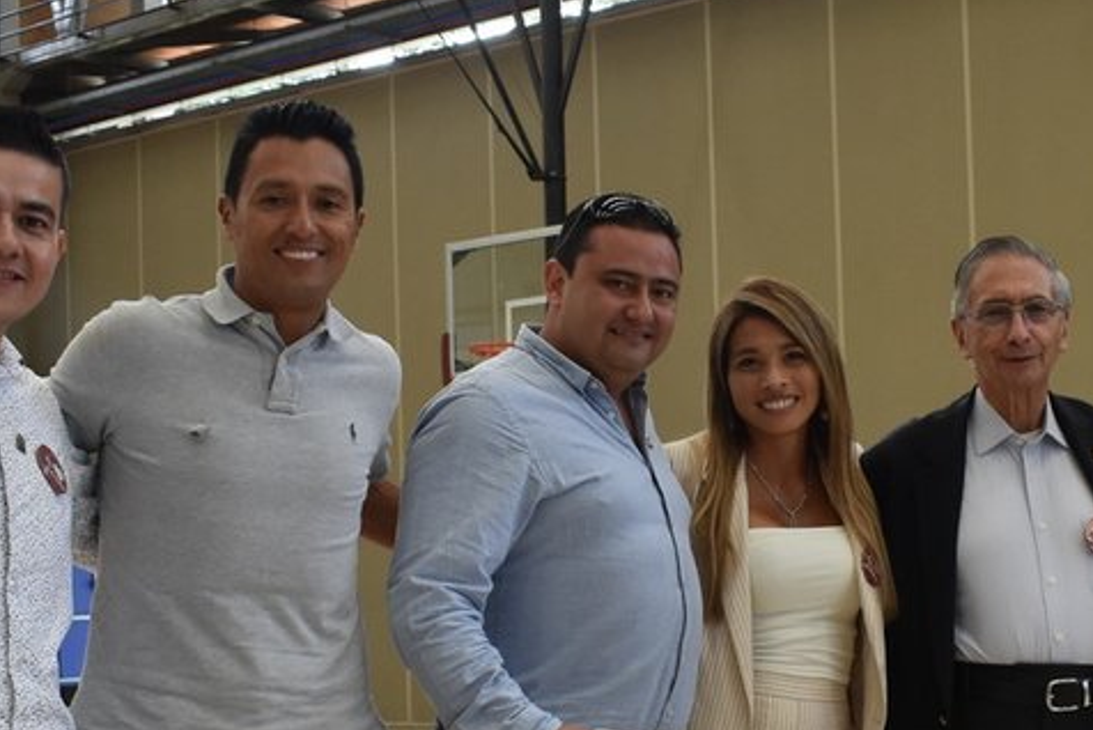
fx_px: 2066
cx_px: 840
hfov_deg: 29.1
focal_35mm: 68
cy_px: 629
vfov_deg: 19.7
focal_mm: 18
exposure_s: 1/100
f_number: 5
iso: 800
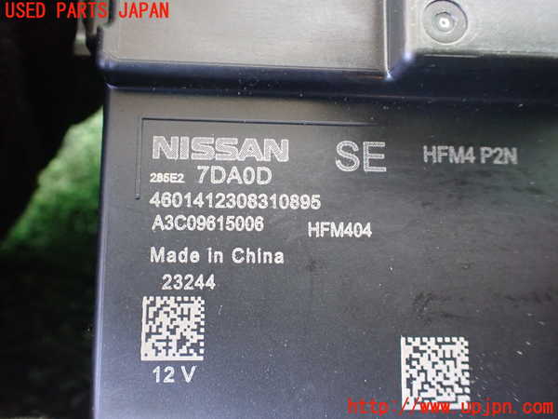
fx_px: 484
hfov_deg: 60.0
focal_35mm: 30
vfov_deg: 46.8
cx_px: 279
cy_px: 210
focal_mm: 5.4
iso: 800
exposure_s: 1/40
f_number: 2.3
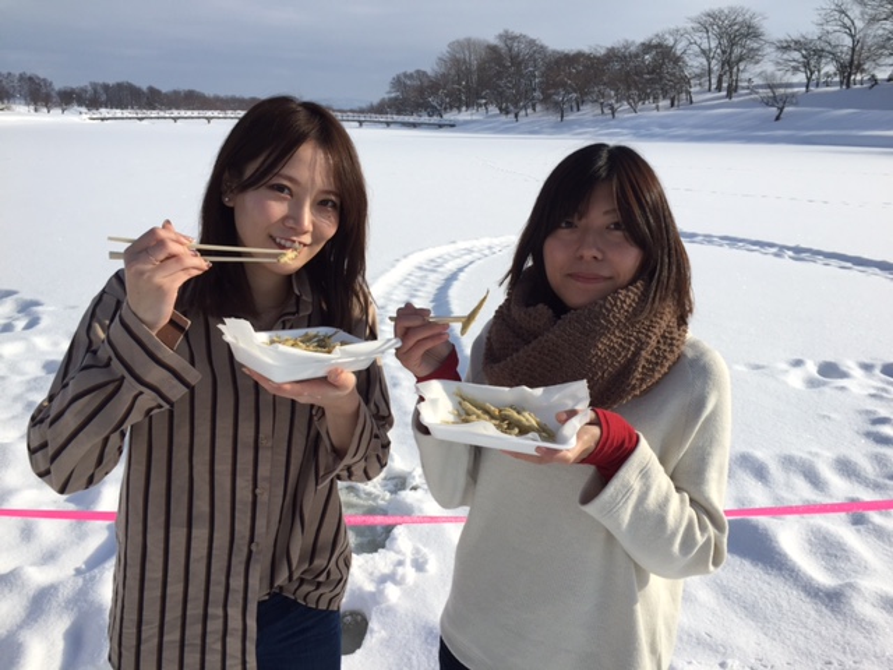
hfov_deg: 61.7
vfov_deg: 48.2
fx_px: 748
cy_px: 335
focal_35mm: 29
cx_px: 446
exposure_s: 1/2825
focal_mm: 4.15
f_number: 2.2
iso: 32
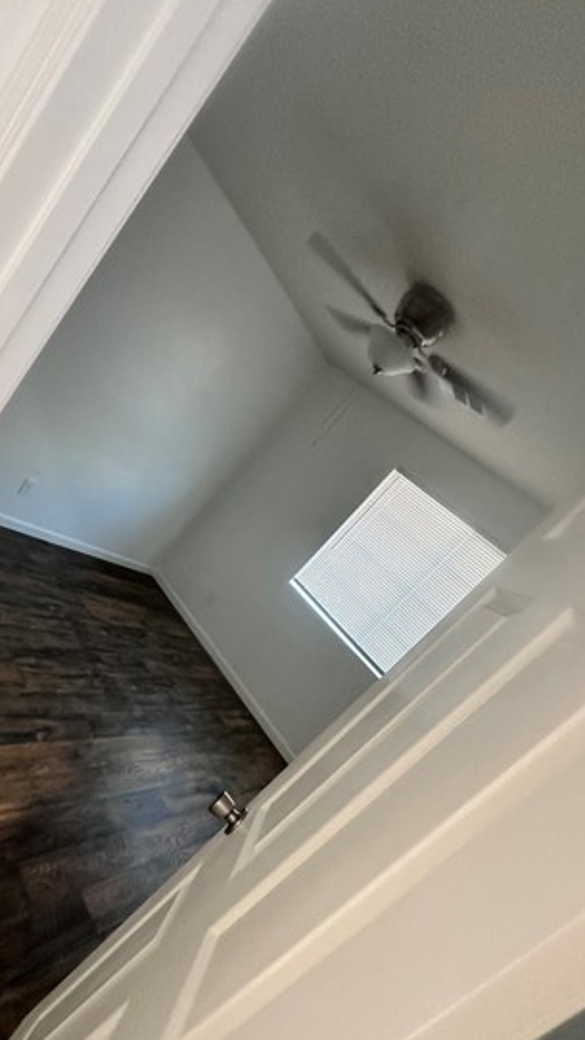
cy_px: 591
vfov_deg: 92.1
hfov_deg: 60.6
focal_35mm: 18
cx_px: 242
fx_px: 496
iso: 400
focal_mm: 2.22
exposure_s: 1/60
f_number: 2.2
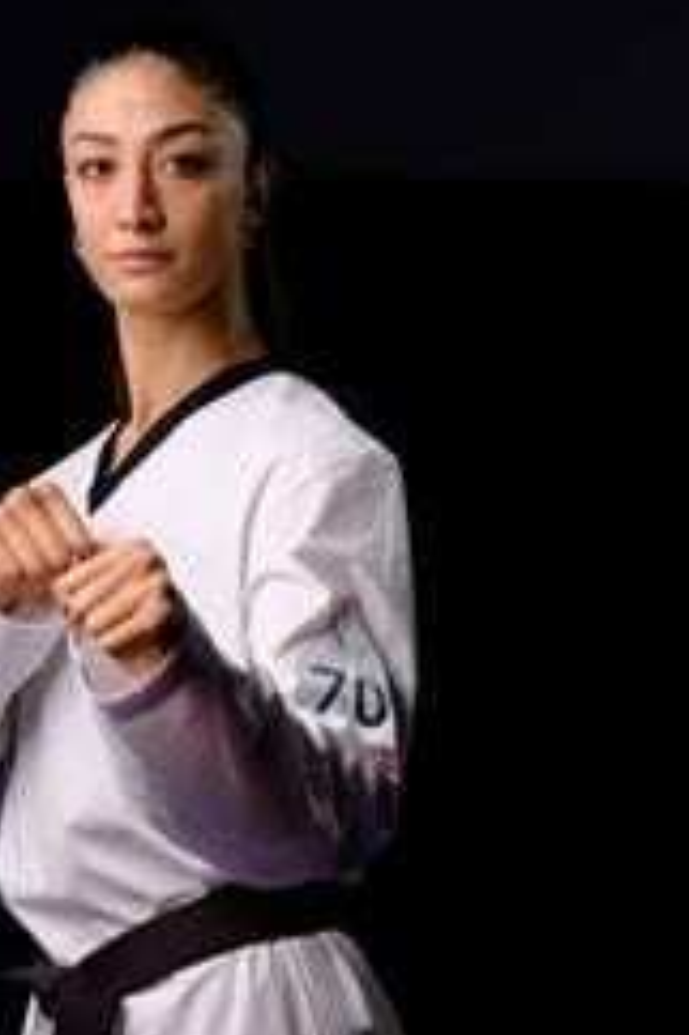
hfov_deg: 8.5
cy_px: 441
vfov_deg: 12.8
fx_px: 4628
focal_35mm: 161
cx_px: 169
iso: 320
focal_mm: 63.4
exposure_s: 1/125
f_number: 4
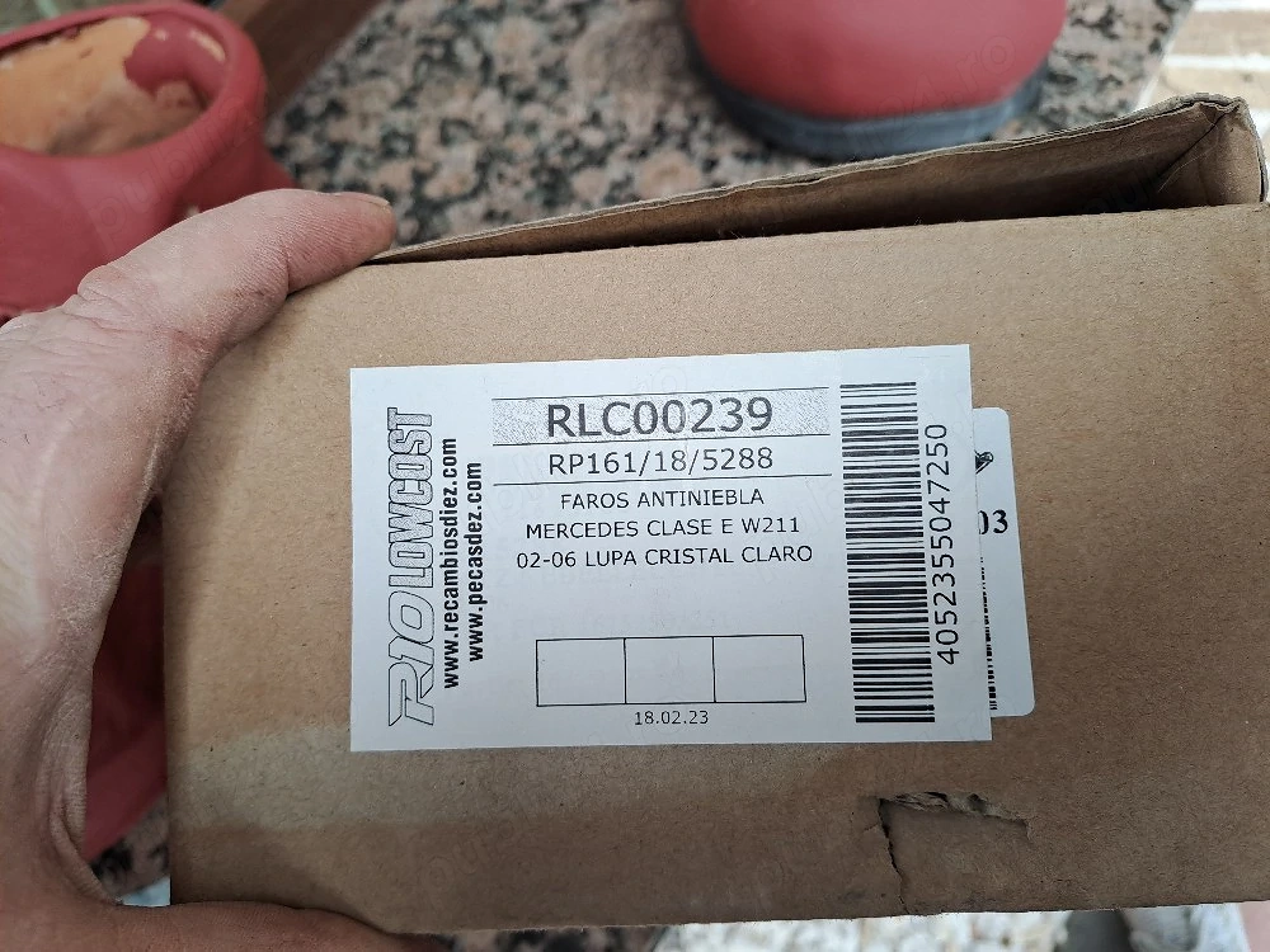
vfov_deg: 54.9
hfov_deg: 69.4
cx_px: 635
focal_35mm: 25
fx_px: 917
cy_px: 476
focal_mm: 4.65
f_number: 1.8
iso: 54
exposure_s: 1/100
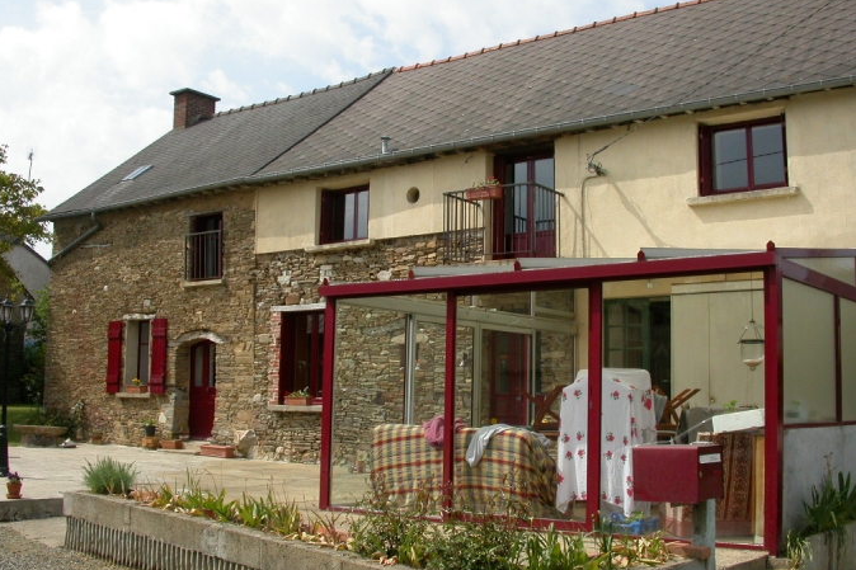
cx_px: 428
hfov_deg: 48.5
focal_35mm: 40
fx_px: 951
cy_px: 288
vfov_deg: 33.4
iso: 100
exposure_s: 1/378
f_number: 7.5
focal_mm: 7.85
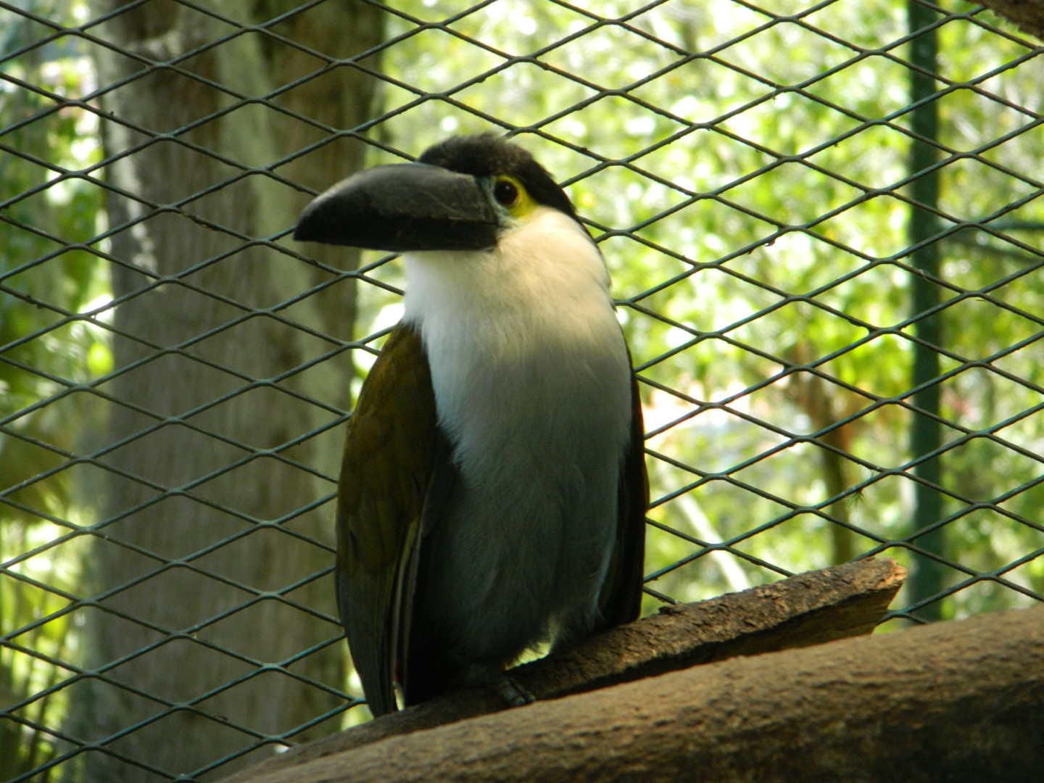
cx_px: 522
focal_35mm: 221
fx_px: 6665
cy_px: 392
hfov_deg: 9.0
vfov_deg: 6.7
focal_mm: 39.7
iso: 280
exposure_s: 1/80
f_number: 5.4
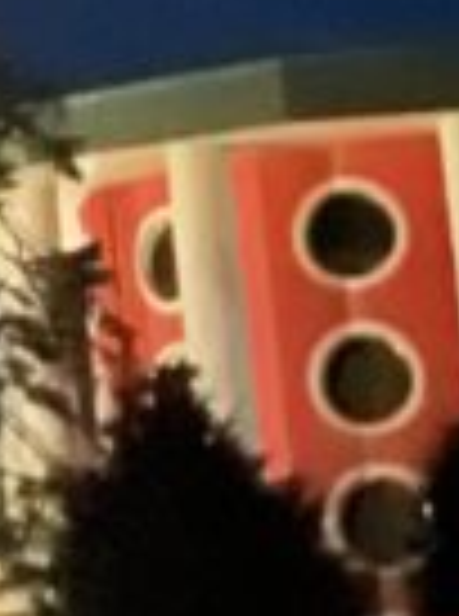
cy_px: -90
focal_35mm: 195
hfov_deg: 6.4
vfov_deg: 10.0
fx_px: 3464
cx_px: -1256
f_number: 1.6
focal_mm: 4.2
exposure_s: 1/2
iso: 4000
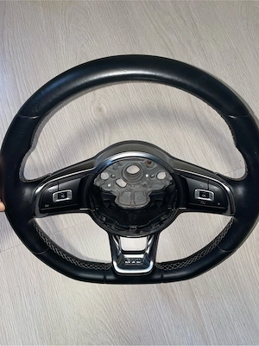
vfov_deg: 67.3
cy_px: 173
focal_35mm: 26
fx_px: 259
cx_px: 130
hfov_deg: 53.1
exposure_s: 1/33
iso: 32
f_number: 1.6
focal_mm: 4.2
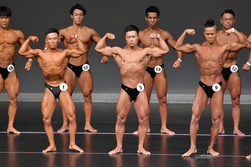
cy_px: 84
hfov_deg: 6.5
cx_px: 126
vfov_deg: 4.4
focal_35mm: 315
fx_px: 2195
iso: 4000
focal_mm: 210
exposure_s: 1/400
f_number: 5.6
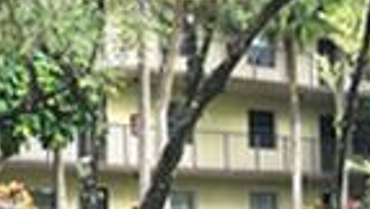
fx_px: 688
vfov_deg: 17.1
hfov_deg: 30.1
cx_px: 179
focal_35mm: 70
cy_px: 26
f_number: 1.8
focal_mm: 5.4
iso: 20
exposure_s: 1/357
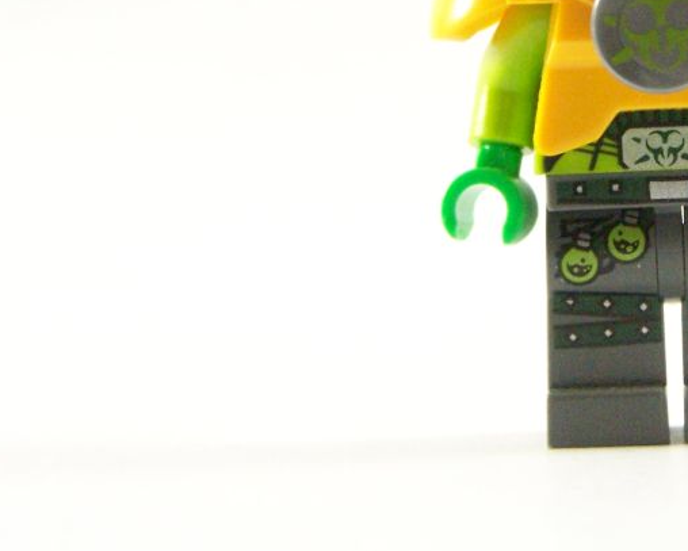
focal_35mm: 230
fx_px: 4686
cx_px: 680
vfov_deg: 6.7
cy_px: 73
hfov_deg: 8.4
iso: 400
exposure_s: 1/60
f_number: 3.6
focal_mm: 19.4
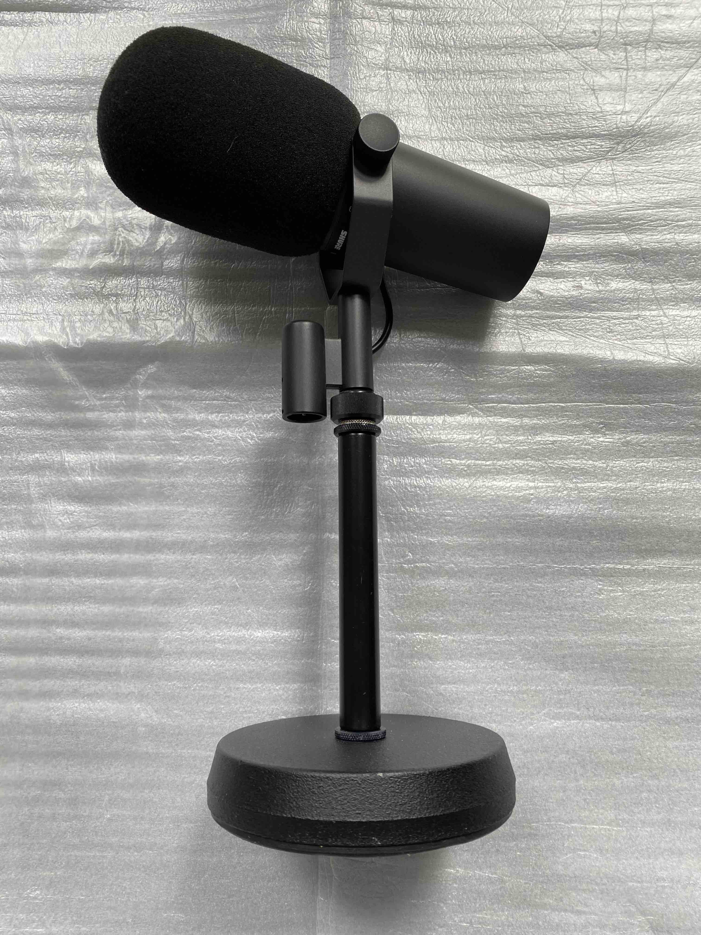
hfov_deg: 53.1
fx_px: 702
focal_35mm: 26
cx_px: 350
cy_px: 468
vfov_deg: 67.3
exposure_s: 1/121
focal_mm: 4.25
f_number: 1.8
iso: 40
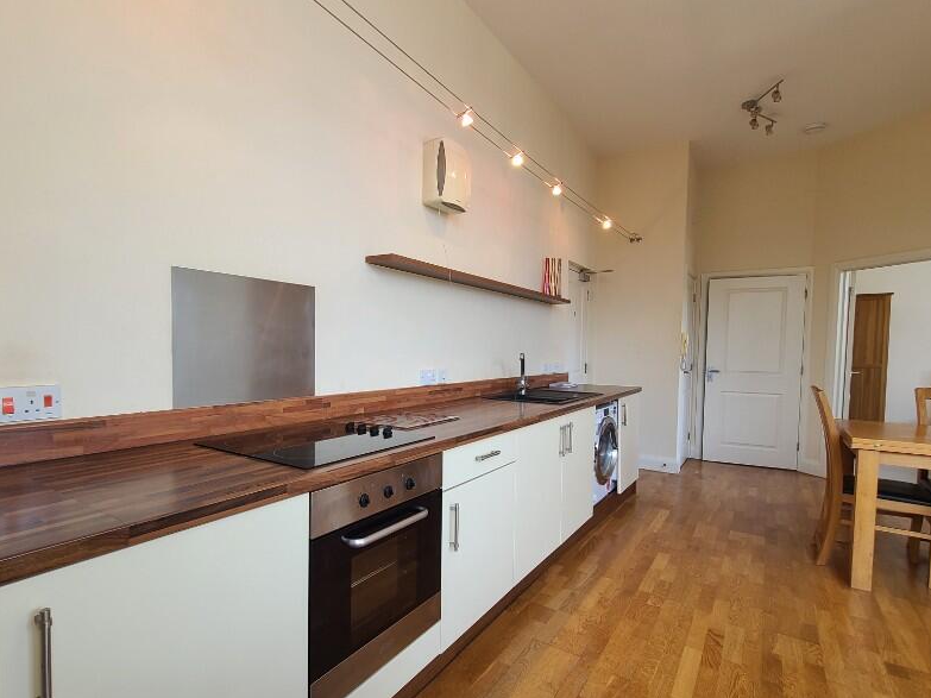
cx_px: 416
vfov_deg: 74.7
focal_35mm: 17
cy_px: 359
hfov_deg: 90.7
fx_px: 457
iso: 100
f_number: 2.2
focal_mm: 2.2
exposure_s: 1/100
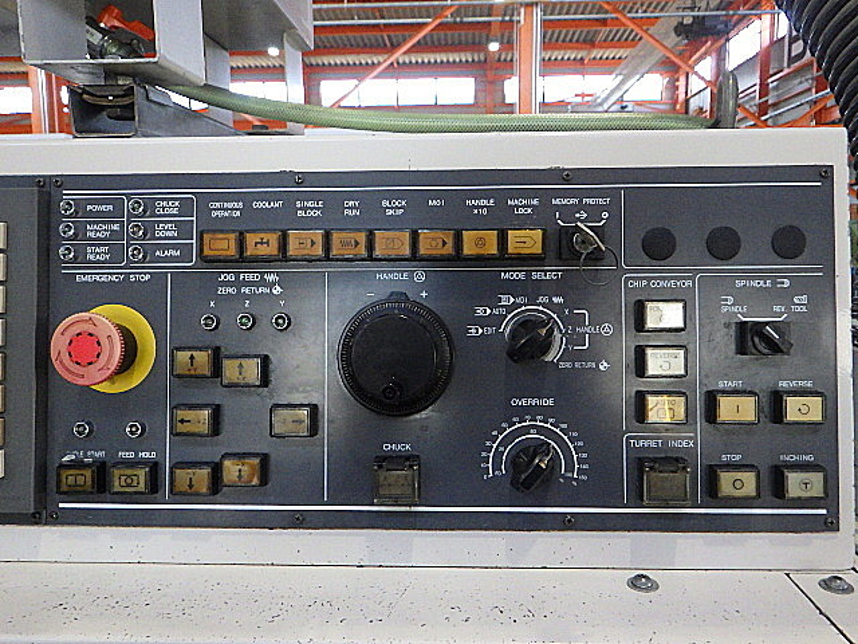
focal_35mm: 28
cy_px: 322
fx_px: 694
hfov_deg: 63.4
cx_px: 429
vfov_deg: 49.7
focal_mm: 5
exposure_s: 1/45
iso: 400
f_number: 3.5
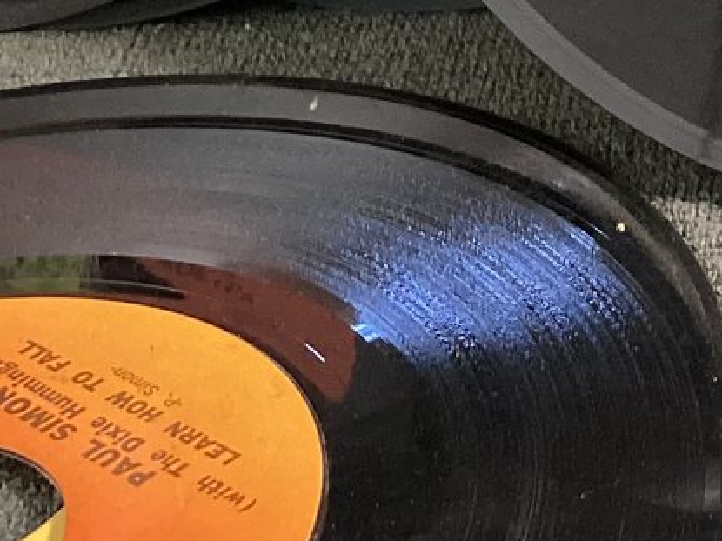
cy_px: -243
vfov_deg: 12.5
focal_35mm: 113
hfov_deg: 15.8
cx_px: 1128
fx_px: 2356
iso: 200
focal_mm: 3.3
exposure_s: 1/50
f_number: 2.4
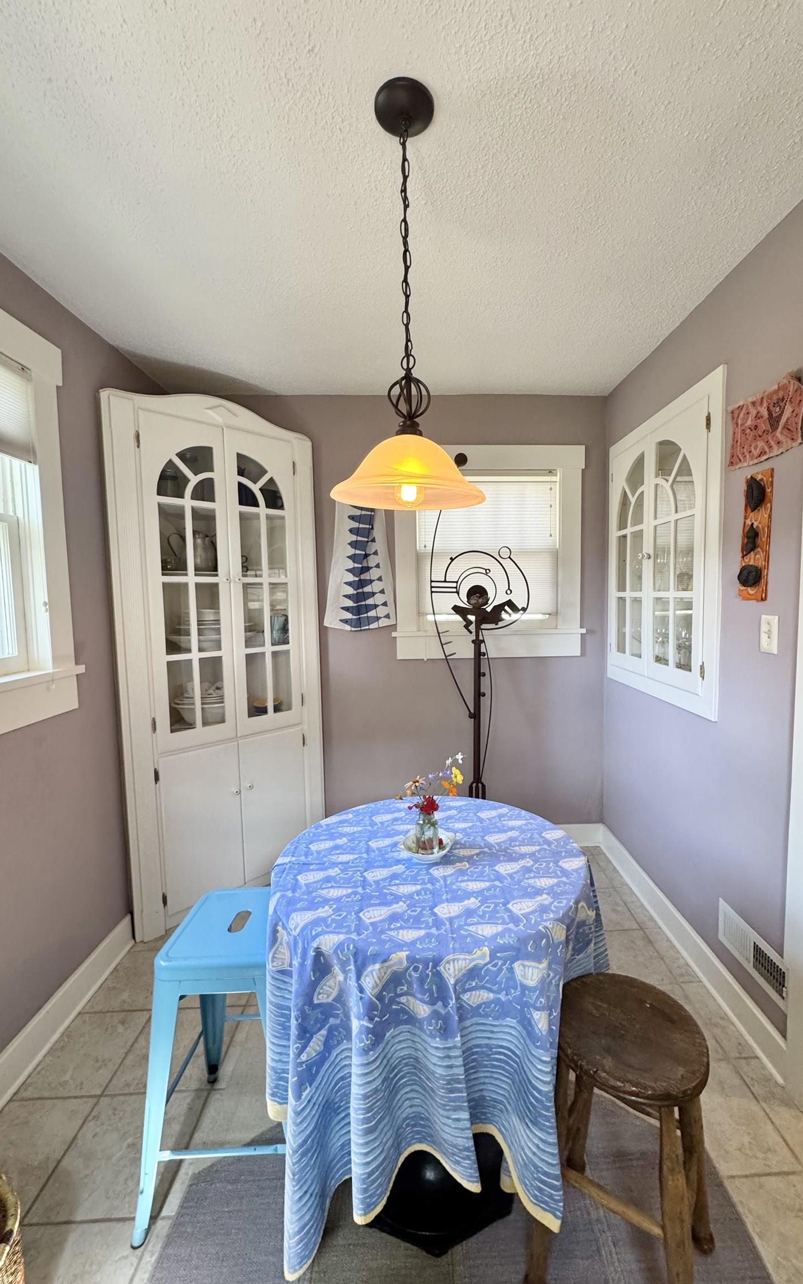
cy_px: 638
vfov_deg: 101.5
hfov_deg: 74.6
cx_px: 439
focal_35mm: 15
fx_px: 525
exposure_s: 1/120
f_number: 2.2
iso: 250
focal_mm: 2.22
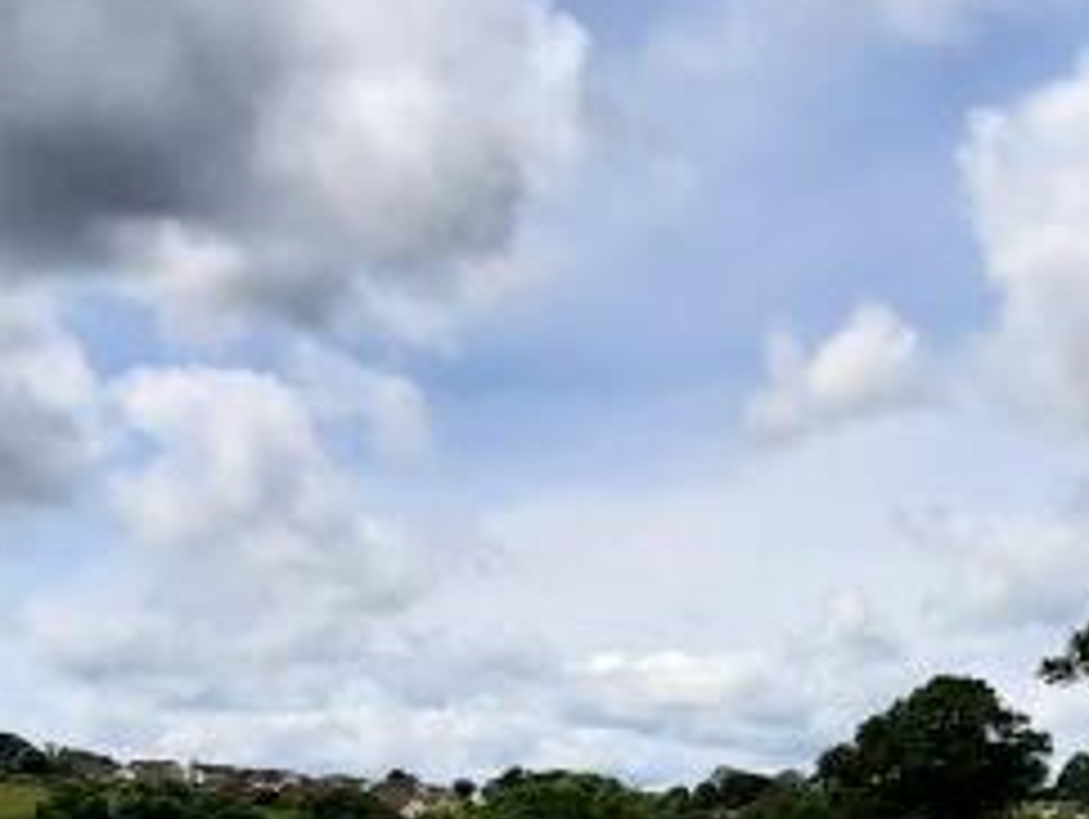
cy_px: 693
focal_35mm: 55
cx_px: 1008
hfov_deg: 32.9
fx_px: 1732
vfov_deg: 26.0
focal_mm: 1.74
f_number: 2.2
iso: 40
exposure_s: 1/2841
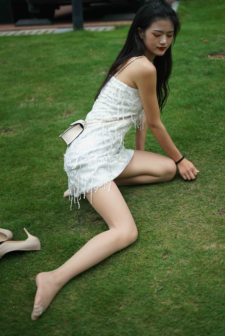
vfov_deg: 39.6
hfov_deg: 27.0
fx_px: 468
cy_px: 168
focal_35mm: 50
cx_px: 112
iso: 250
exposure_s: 1/4000
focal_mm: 50
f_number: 1.8
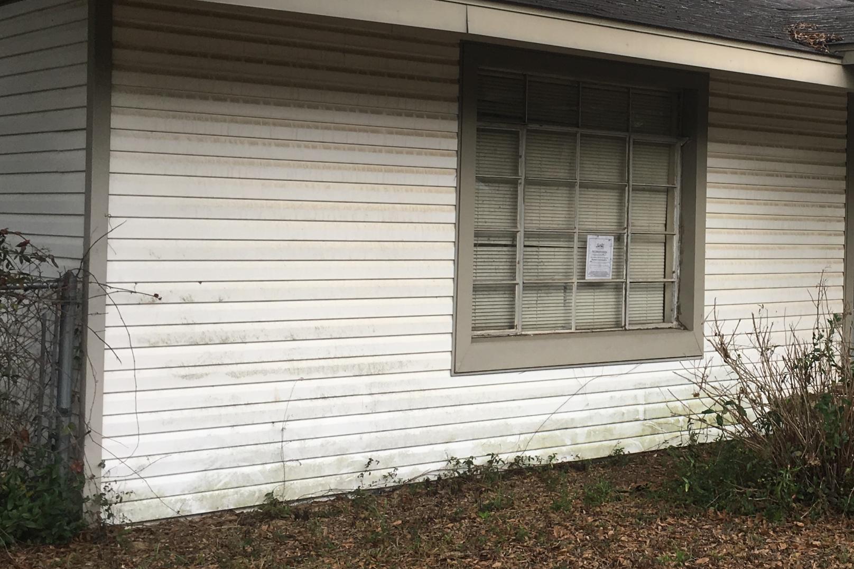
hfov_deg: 34.5
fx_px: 1328
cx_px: 691
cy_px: 230
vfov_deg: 24.1
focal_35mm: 56
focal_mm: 4.15
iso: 25
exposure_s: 1/545
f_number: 2.2
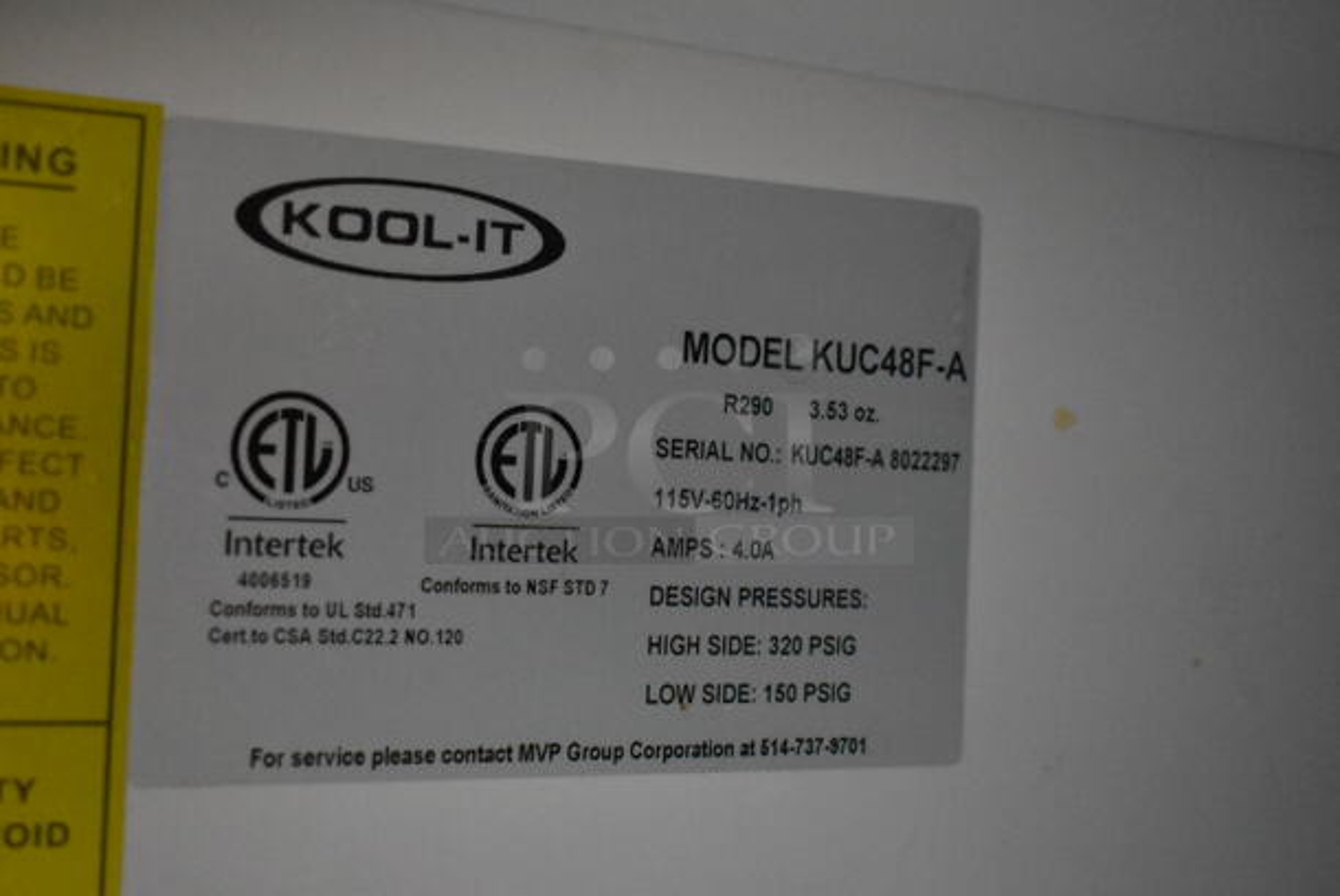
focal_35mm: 40
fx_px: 1509
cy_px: 448
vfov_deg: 33.1
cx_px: 670
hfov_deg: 47.9
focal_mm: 27
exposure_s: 1/40
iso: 9000
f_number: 4
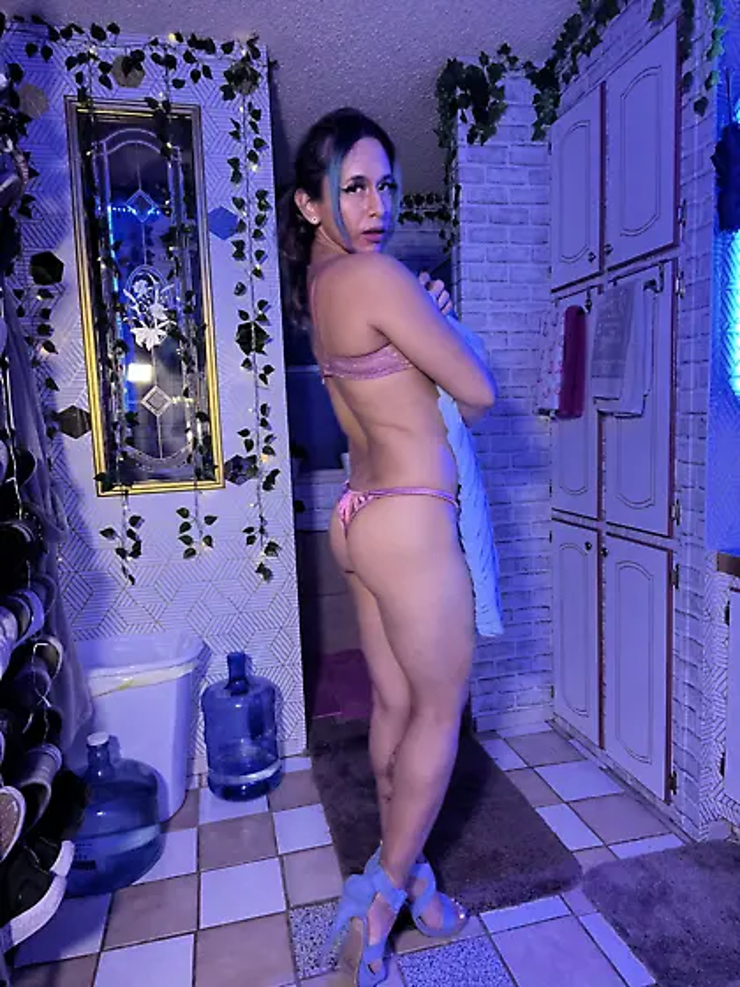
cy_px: 494
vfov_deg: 73.9
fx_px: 656
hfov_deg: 58.9
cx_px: 370
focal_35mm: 23
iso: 500
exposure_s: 1/5
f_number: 2.2
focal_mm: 2.71
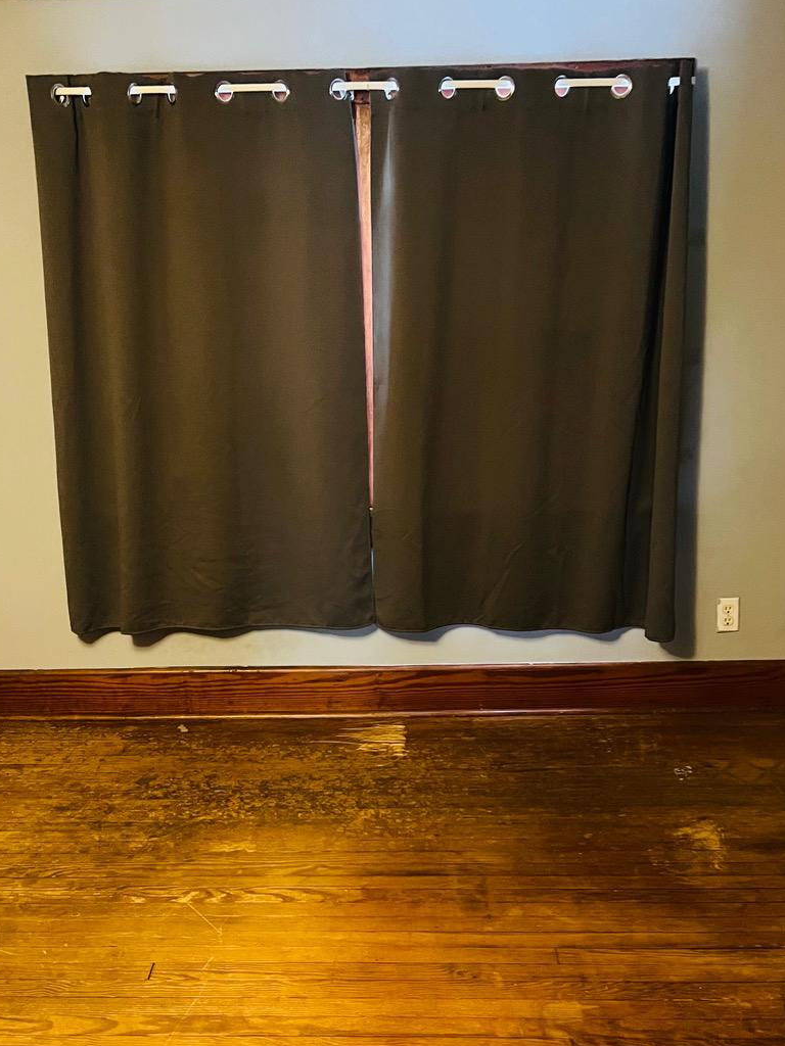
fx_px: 1179
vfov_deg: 47.4
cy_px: 664
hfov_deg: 36.8
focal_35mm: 39
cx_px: 347
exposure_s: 1/30
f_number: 1.5
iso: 640
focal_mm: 5.7
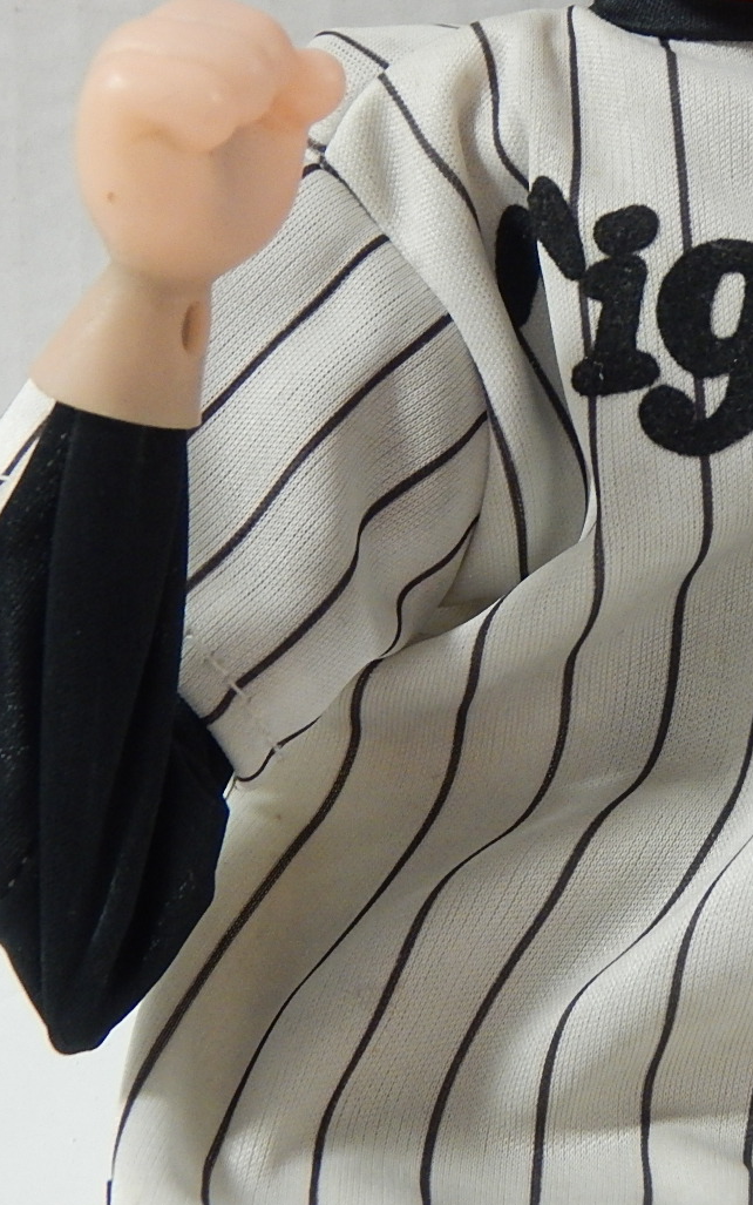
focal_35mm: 114
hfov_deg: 11.4
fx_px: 3743
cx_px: 749
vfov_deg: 18.3
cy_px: 544
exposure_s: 1/20
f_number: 4.1
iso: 400
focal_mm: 12.3
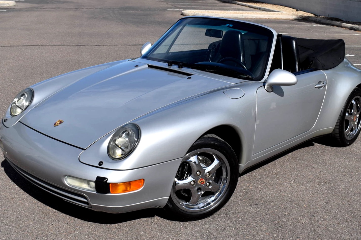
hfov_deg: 51.9
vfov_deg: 35.9
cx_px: 183
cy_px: 116
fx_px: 371
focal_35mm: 37
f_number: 10
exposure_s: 1/400
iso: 100
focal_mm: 22
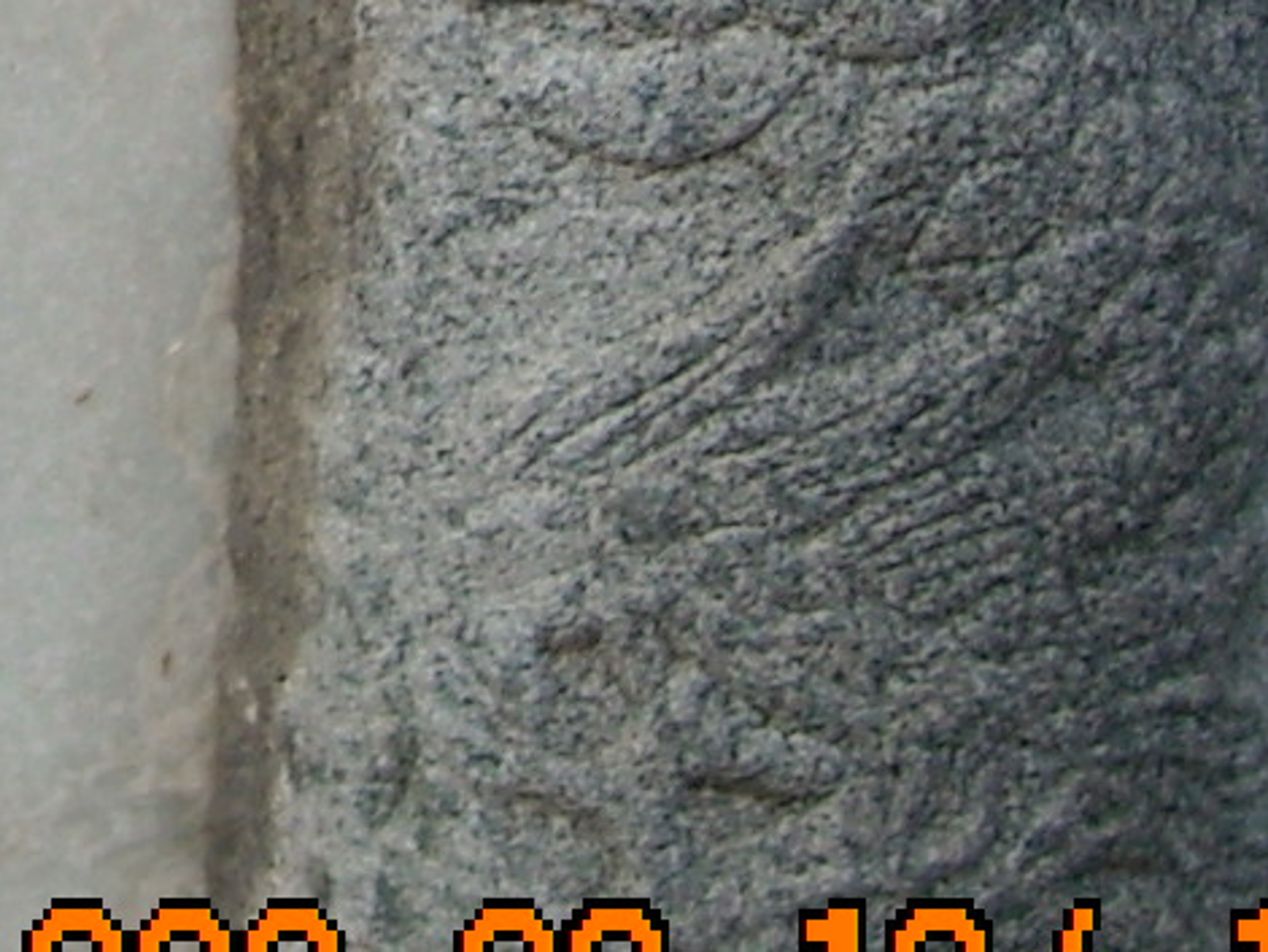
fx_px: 7073
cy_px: -1076
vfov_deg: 7.4
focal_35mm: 193
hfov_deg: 9.8
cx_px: -909
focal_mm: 5.7
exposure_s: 1/201
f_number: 2.8
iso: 64
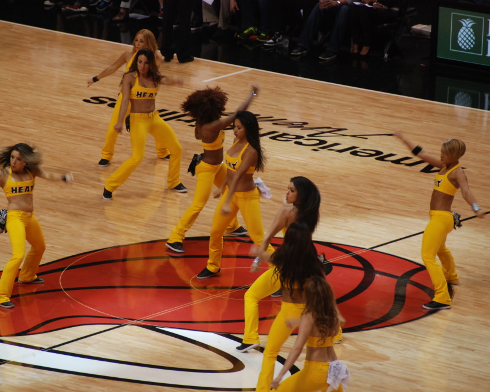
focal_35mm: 339
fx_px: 4917
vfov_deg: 4.6
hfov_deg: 5.7
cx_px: 216
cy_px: 196
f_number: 5.6
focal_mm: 200
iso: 640
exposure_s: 1/125
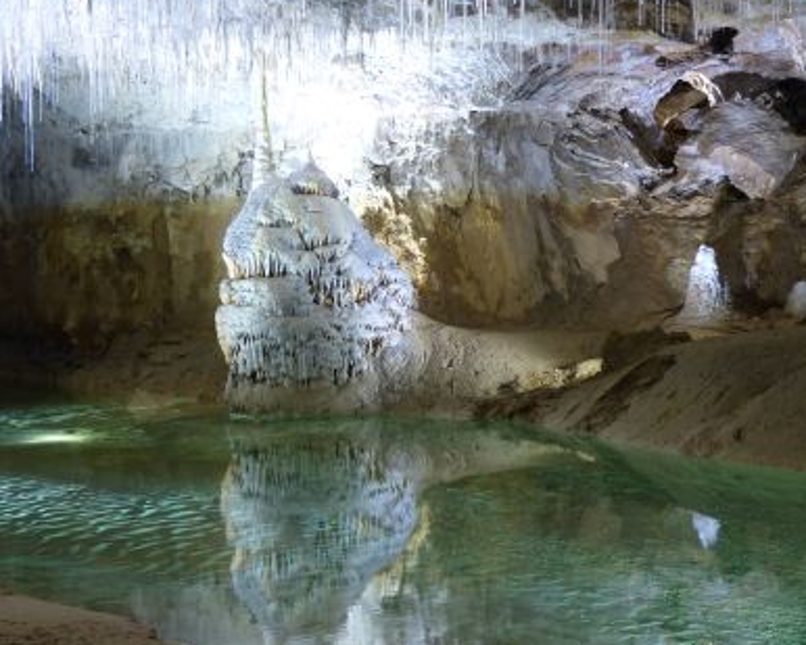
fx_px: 1479
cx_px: 451
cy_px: 329
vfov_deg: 24.6
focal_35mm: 62
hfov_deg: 30.4
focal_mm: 8.7
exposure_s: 1/8
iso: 200
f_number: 2.8
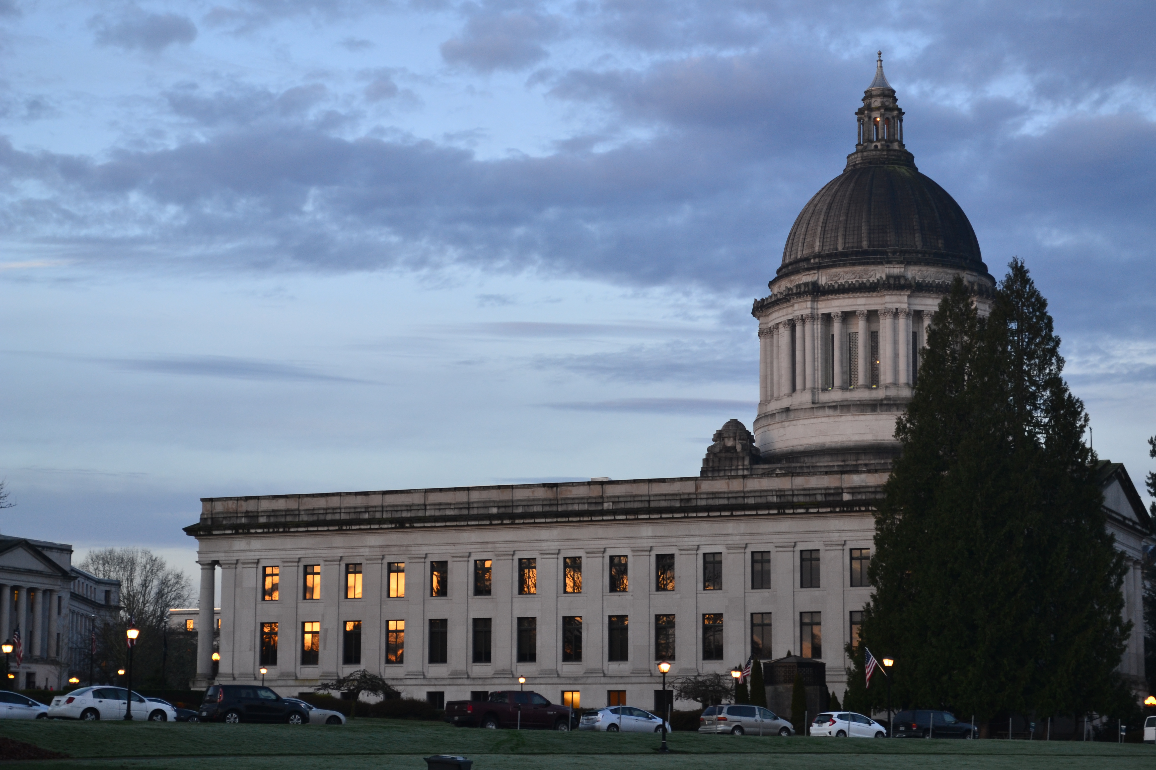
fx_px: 2312
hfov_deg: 28.1
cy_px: 385
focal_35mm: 72
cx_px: 578
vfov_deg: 18.9
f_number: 7.1
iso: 400
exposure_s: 1/40
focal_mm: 48
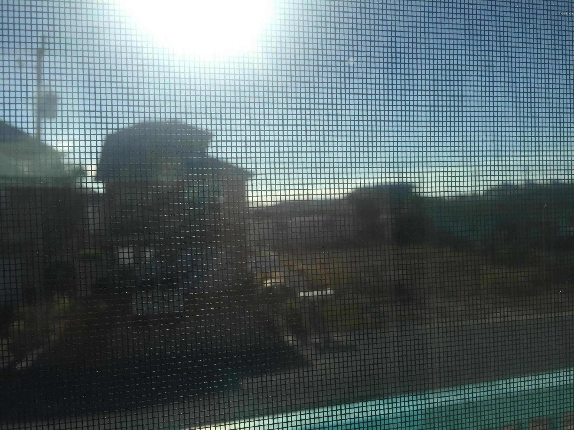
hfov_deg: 61.7
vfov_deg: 48.2
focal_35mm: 29
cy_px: 215
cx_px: 287
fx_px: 481
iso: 32
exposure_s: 1/3049
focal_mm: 4.15
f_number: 2.2
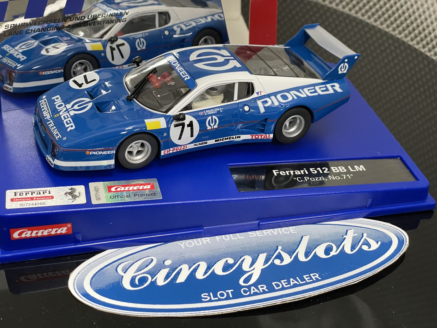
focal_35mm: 52
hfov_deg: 36.8
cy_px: 164
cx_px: 218
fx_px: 656
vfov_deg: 28.0
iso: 500
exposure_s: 1/60
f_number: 2
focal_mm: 6
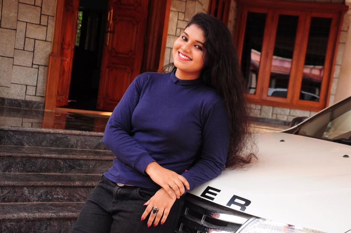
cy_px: 116
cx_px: 176
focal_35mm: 60
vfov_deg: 22.6
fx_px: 585
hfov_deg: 33.4
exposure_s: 1/125
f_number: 7.1
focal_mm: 40
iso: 400
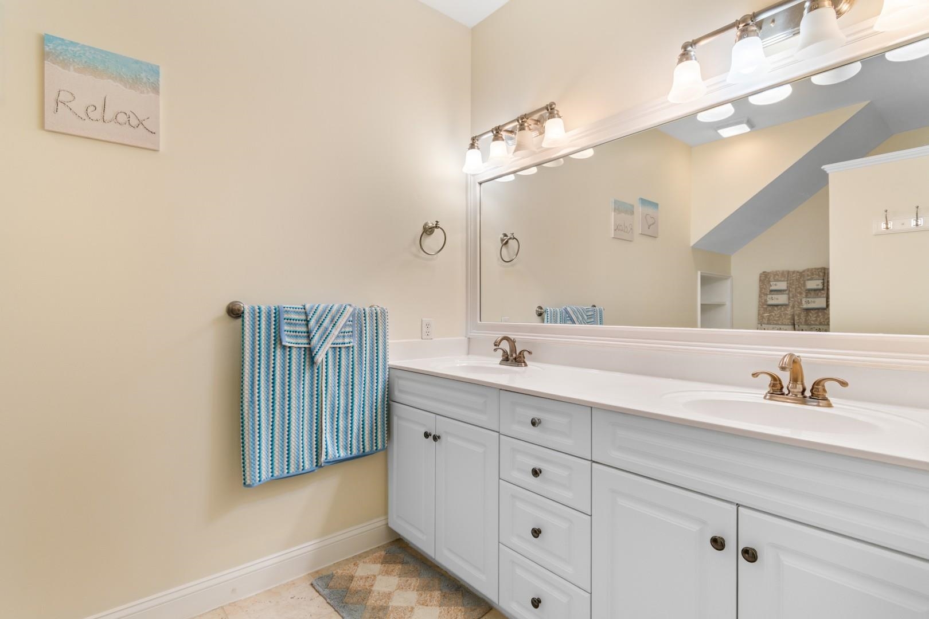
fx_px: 413
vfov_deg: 73.7
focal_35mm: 16
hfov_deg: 96.7
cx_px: 464
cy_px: 310
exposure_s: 1/4
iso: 100
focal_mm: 11
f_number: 4.8
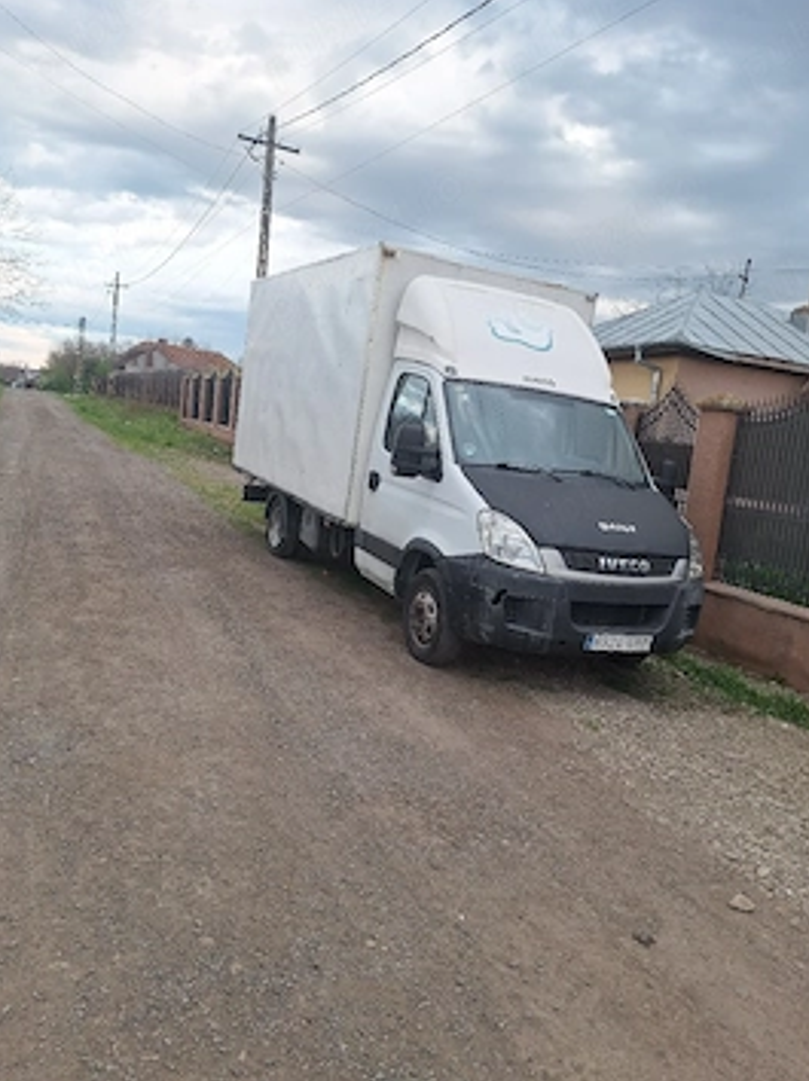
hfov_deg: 53.0
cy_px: 522
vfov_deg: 67.3
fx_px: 811
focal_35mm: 26
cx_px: 424
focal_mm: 5.54
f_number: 1.8
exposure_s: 1/100
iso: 40
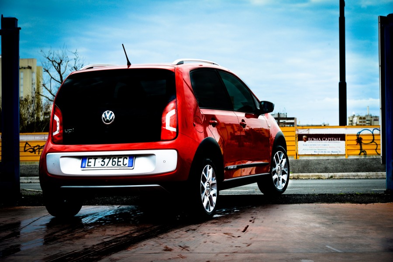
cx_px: 196
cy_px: 131
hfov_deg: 22.1
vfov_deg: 14.9
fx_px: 1004
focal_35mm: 92
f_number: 9
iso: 400
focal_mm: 92
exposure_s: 1/320
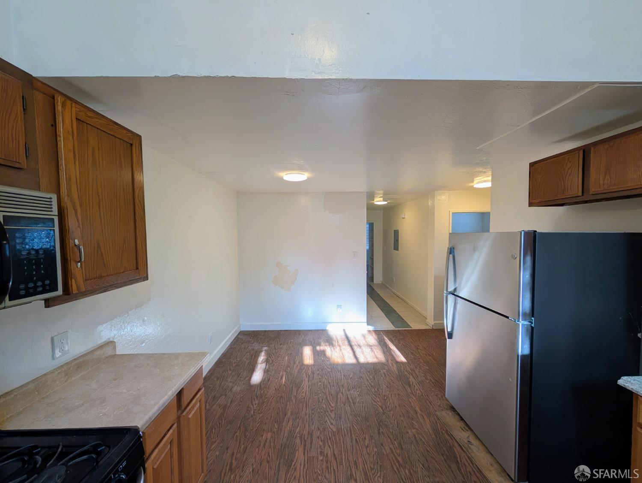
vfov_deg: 94.6
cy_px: 242
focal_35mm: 12
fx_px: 223
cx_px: 321
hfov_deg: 110.5
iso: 51
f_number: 1.7
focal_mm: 2.02
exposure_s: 1/160
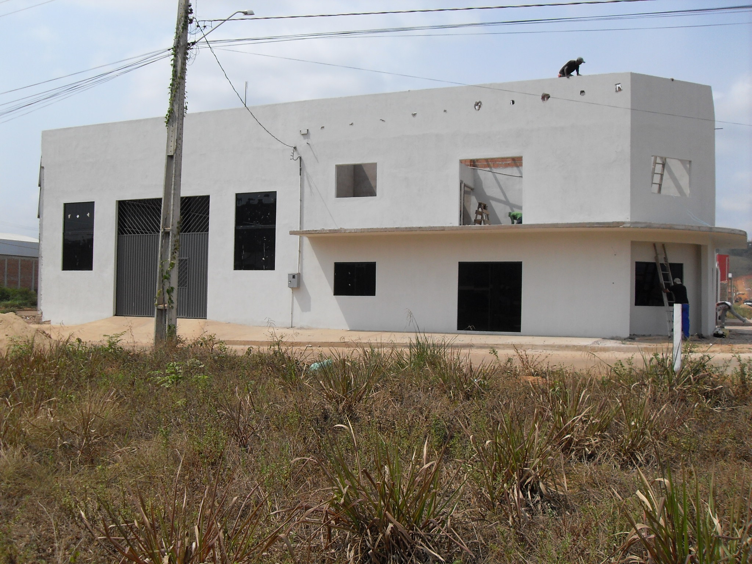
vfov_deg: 38.7
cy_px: 282
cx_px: 376
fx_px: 804
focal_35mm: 37
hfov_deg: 50.1
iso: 80
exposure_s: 1/180
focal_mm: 6.3
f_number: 8.9
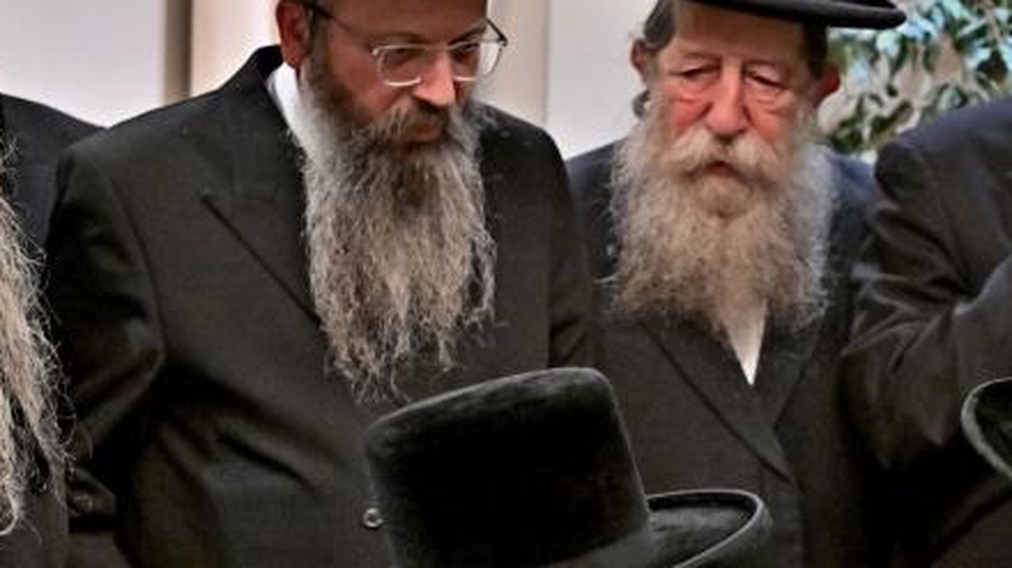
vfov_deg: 11.8
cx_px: 738
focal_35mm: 100
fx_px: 2682
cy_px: 728
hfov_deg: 21.2
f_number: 4
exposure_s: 1/125
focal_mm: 41
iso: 3200
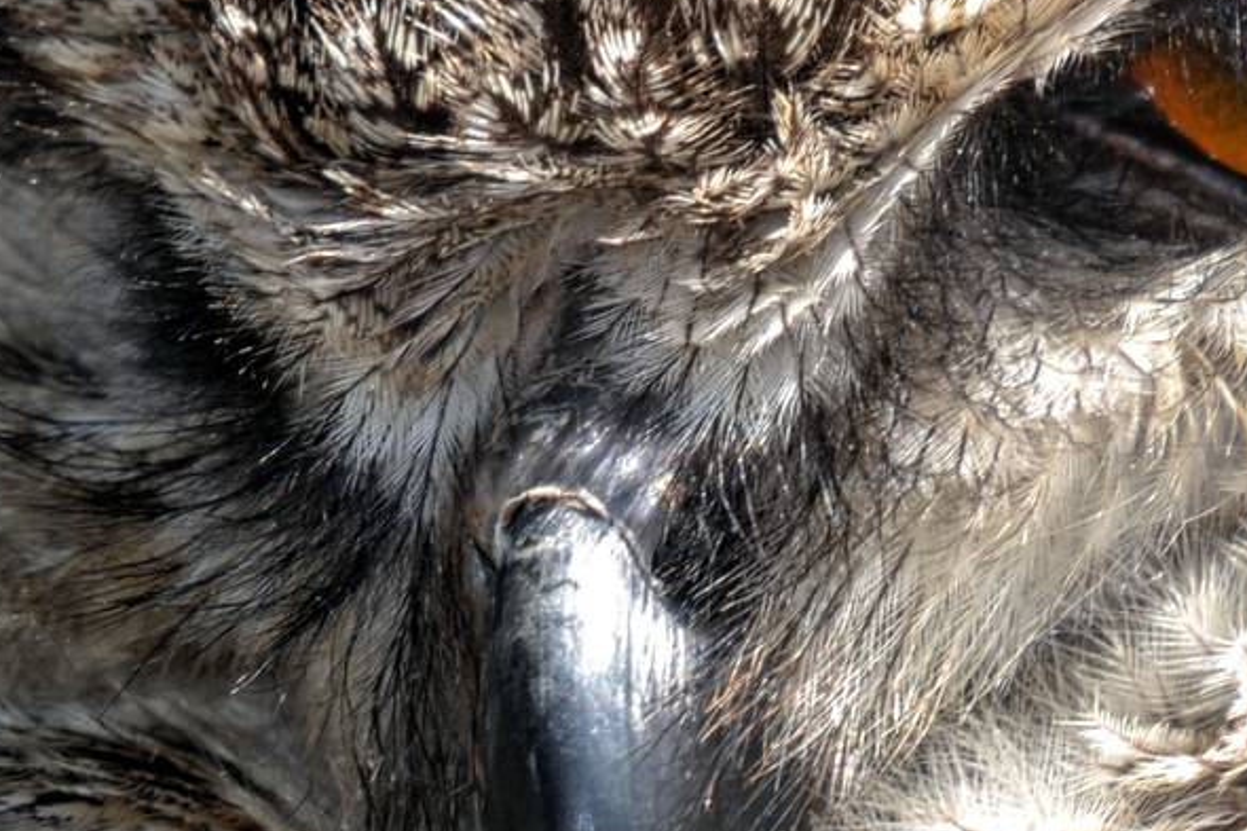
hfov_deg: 1.2
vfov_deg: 0.8
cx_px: 1439
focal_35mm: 1710
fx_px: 59212
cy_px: 251
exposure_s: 1/125
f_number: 6.3
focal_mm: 420
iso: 140
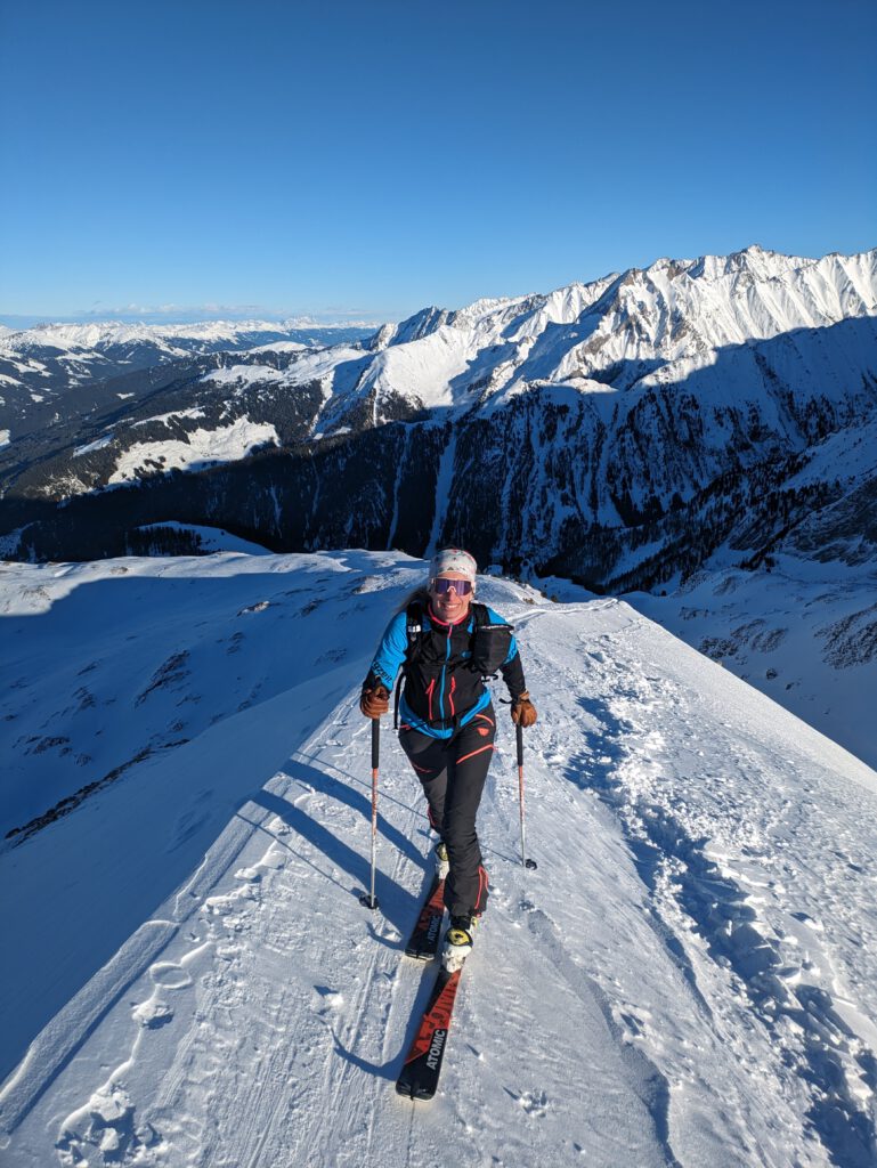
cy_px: 584
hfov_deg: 54.9
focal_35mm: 25
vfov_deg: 69.4
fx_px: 844
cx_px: 438
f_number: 1.89
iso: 40
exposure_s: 1/2451
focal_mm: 5.43
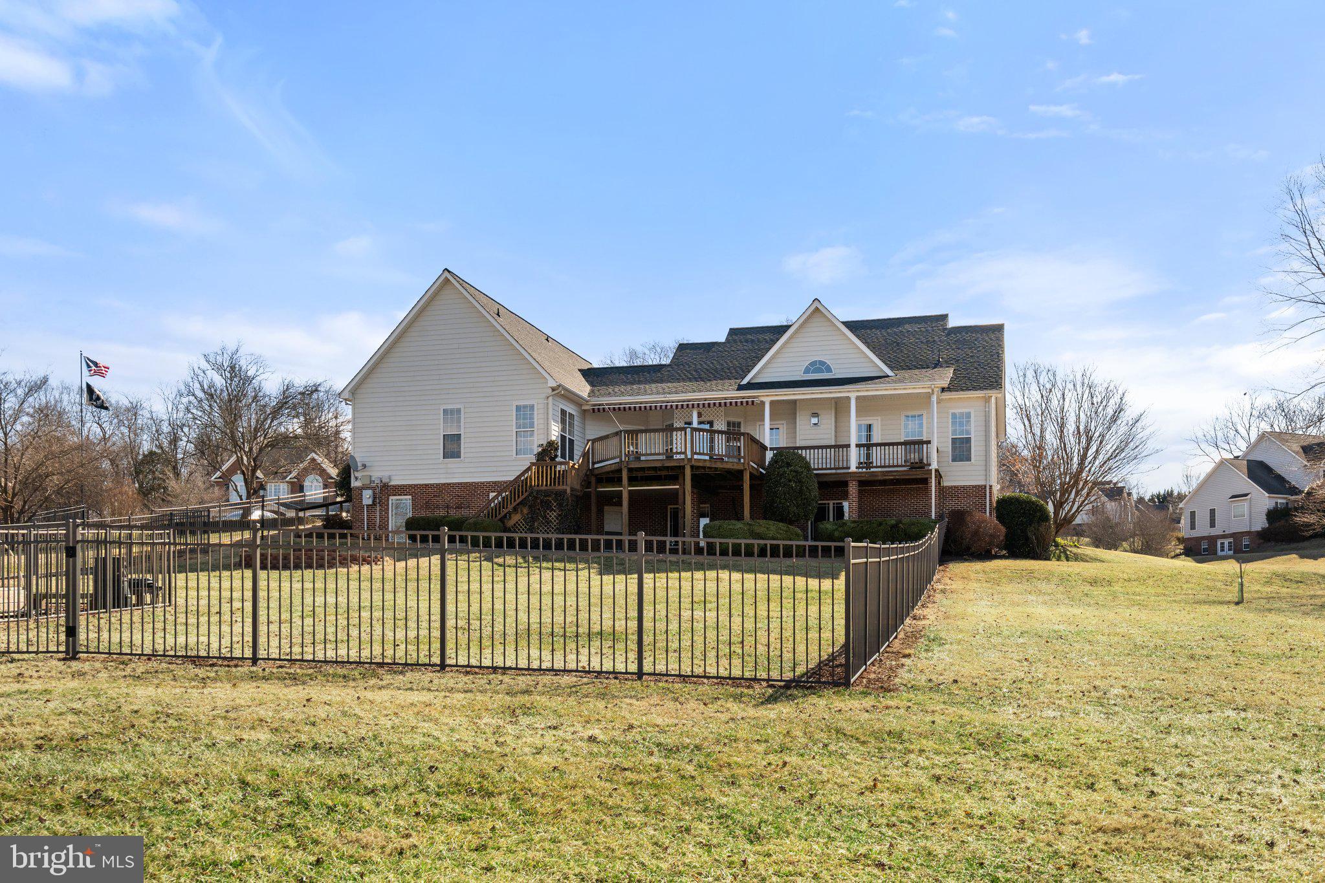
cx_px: 662
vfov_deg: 37.8
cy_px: 442
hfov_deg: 54.4
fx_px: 1288
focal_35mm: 35
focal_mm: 35
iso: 250
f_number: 13
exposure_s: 1/400
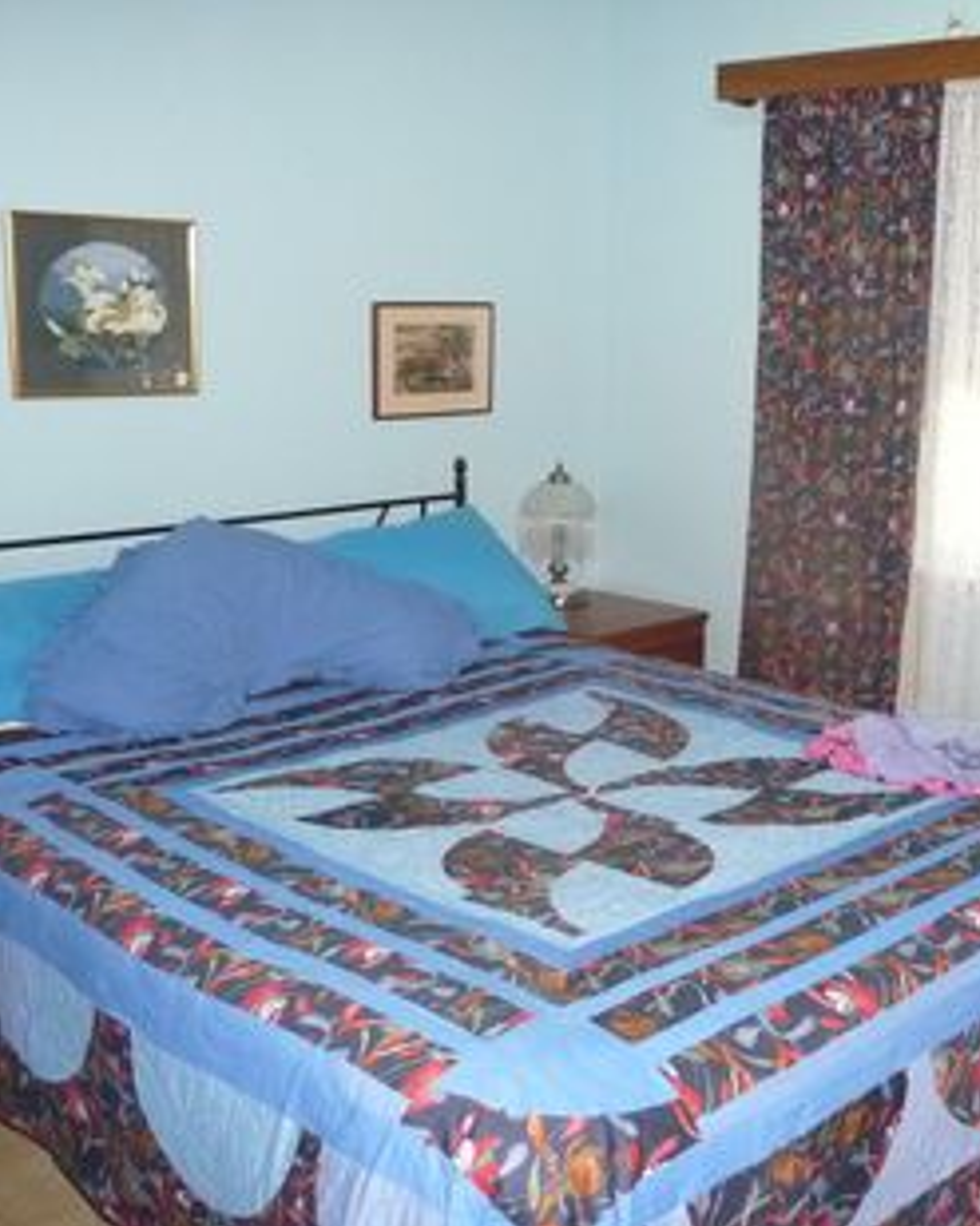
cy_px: 609
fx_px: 1451
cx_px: 674
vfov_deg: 45.8
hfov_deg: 36.8
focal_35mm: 40
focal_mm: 4.7
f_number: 3.3
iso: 500
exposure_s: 1/30
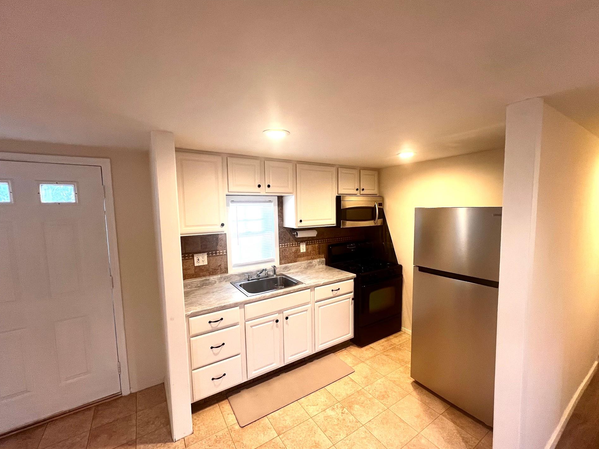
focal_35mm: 14
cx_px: 313
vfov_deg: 85.7
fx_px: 242
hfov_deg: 102.0
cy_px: 228
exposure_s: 1/60
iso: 125
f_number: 1.8
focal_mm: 1.57
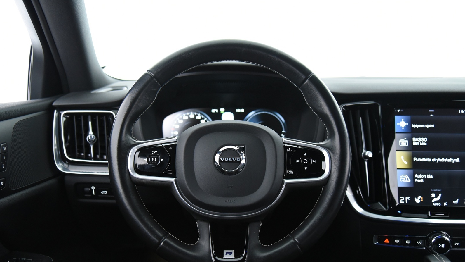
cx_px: 230
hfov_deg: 59.5
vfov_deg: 35.5
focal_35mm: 33
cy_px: 153
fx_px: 407
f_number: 4
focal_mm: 31
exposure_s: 1/20
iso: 4000
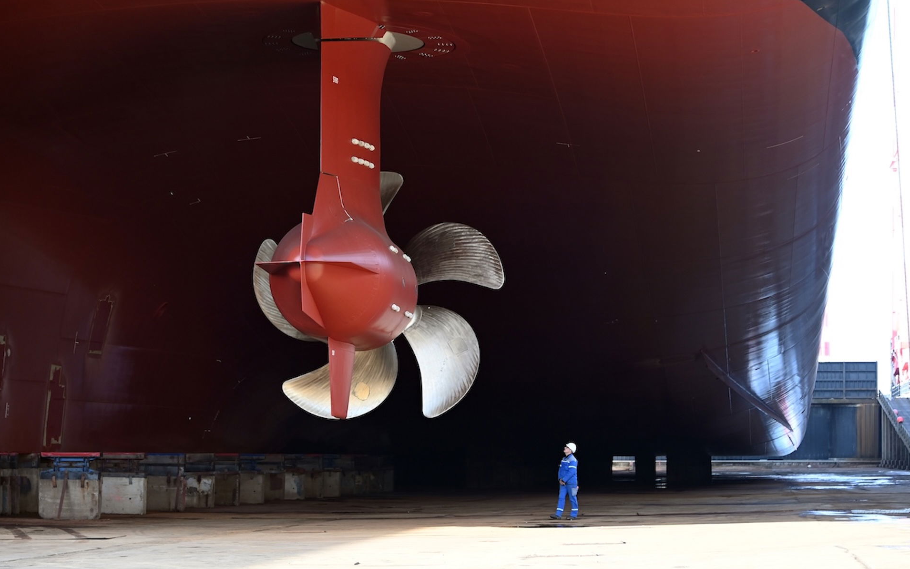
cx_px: 455
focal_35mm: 125
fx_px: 3100
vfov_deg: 10.5
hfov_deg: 16.7
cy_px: 275
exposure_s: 1/200
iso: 640
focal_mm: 122
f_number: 5.6
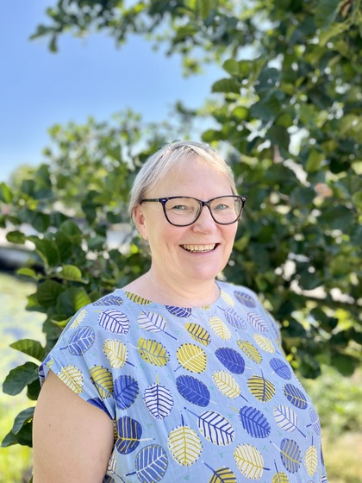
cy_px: 242
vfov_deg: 67.3
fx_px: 363
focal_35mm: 26
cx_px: 181
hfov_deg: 53.1
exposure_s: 1/1030
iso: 50
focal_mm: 5.1
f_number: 1.6
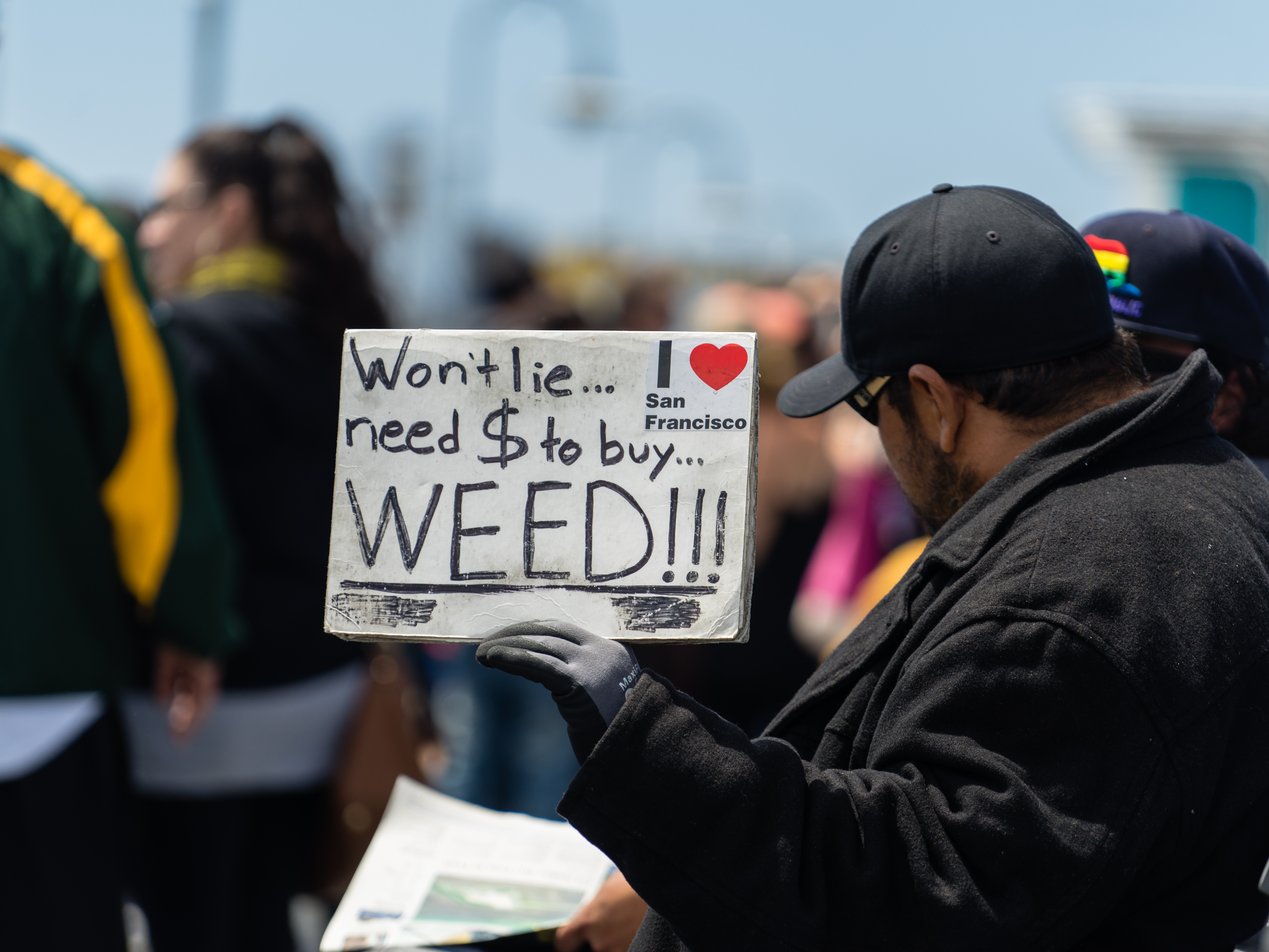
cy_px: 476
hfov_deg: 9.1
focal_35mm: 217
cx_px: 637
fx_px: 7955
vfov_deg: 6.8
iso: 100
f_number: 4
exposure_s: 1/400
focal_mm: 200
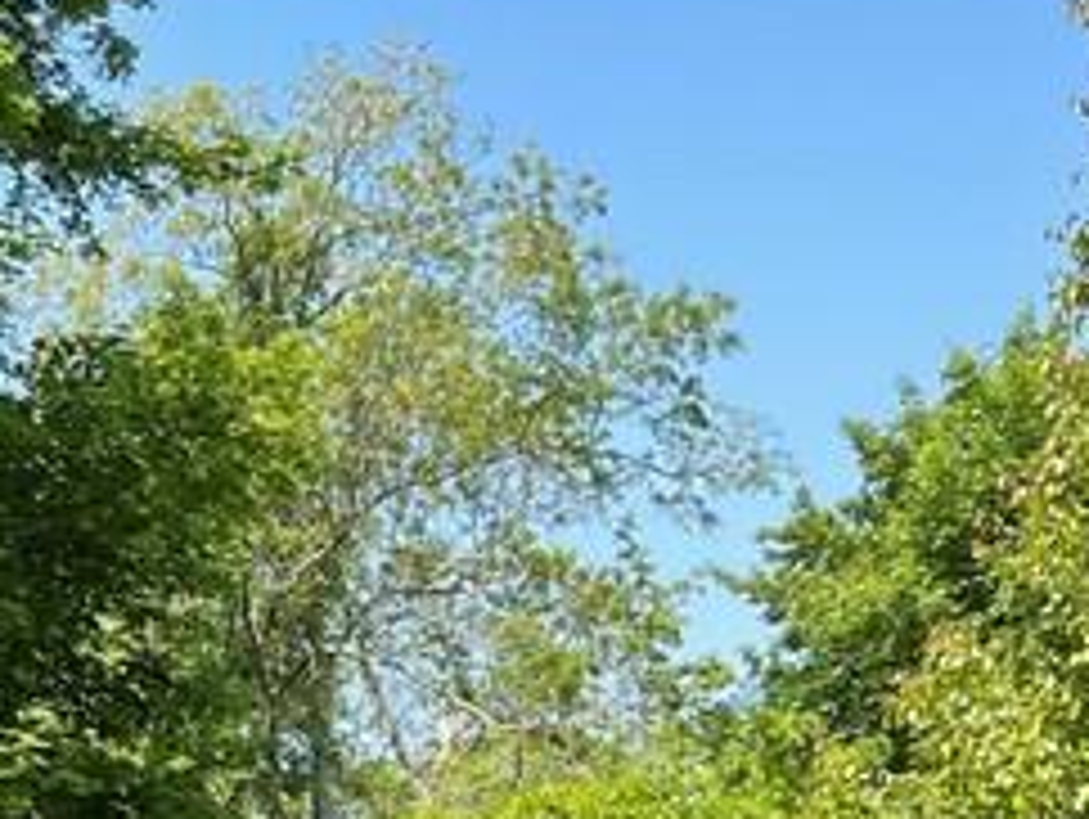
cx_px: -252
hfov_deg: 17.0
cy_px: 1228
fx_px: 3464
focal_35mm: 110
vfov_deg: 12.8
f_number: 1.6
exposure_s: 1/881
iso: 32
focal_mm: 5.1
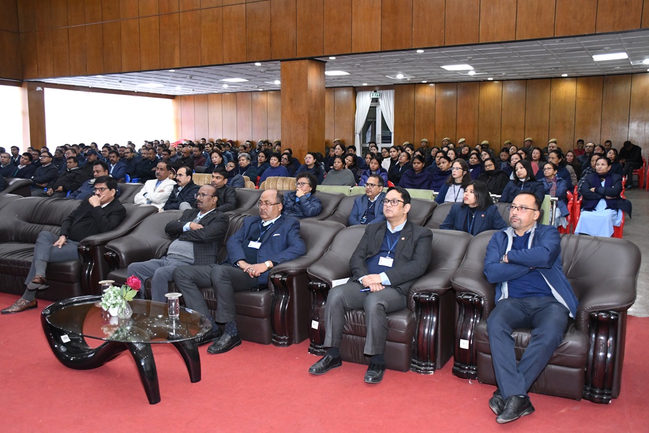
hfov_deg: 55.8
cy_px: 216
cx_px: 324
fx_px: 613
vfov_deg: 38.9
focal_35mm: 34
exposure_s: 1/125
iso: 4000
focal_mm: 23
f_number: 5
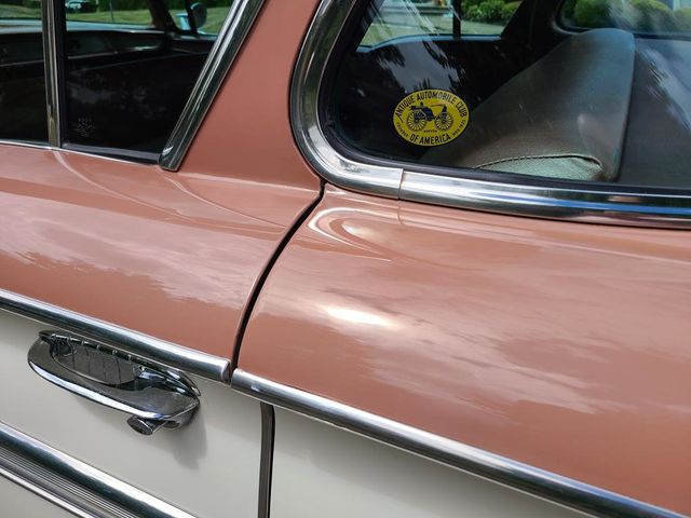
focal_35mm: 26
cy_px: 259
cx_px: 346
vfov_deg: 53.1
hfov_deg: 67.3
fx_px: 519
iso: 40
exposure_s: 1/2643
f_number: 1.8
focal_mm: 5.4
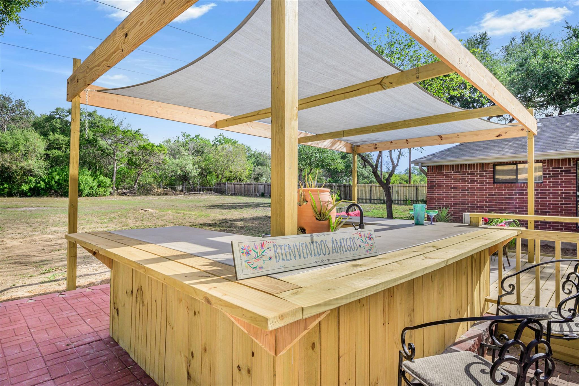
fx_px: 322
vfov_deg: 61.9
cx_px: 290
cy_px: 193
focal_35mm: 20
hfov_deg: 84.0
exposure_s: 1/1600
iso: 800
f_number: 11
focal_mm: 20
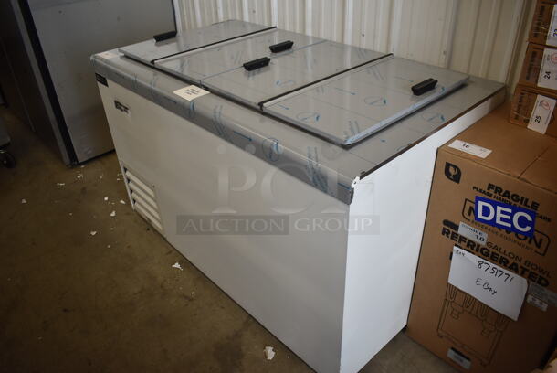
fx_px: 418
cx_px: 278
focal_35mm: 27
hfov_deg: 67.3
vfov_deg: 48.0
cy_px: 186
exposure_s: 1/250
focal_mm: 18
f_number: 3.5
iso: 640
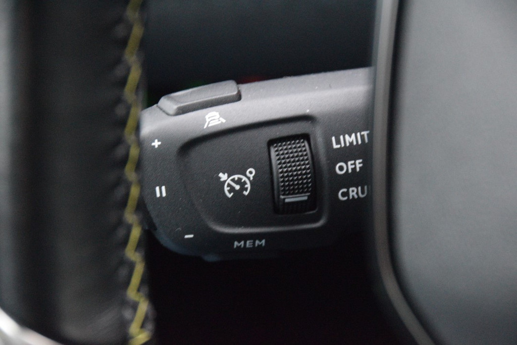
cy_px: 172
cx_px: 258
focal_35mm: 165
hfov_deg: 12.5
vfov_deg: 8.3
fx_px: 2370
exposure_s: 1/25
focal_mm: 110
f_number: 6
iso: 6400
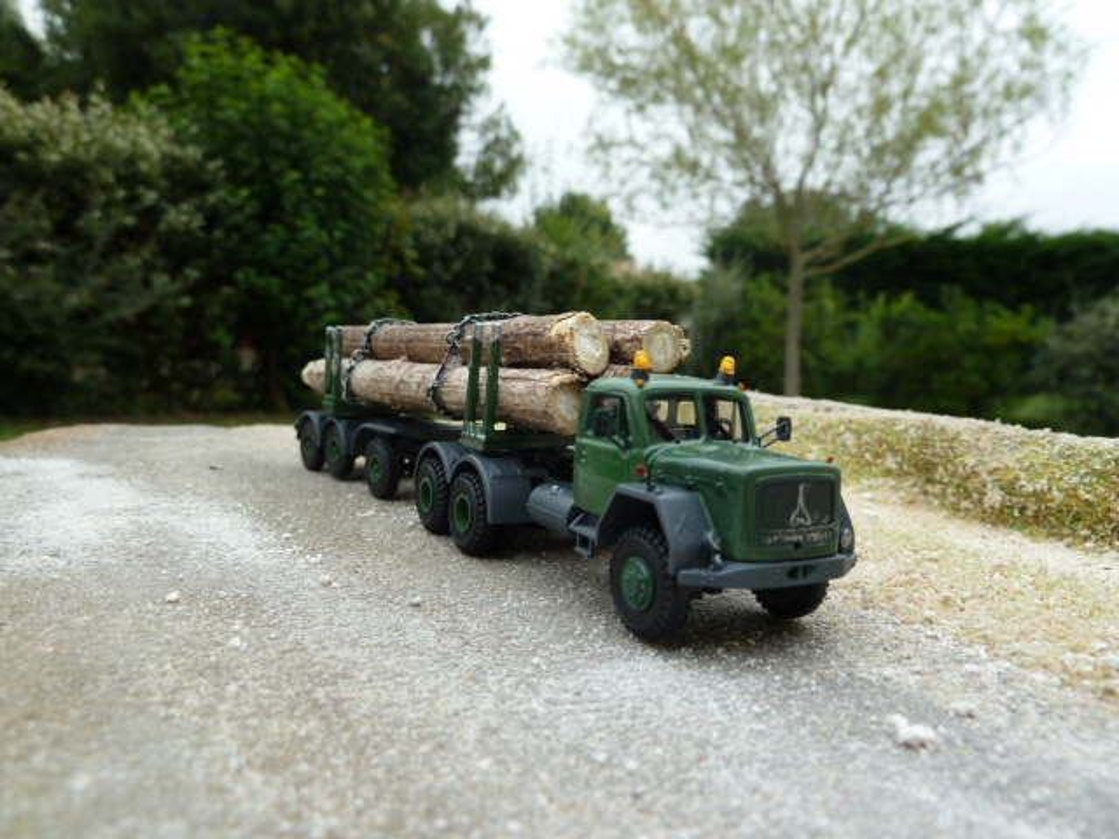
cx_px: 560
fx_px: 808
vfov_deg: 54.9
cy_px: 420
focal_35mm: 25
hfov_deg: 69.4
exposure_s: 1/125
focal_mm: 4.1
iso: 80
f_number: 3.5
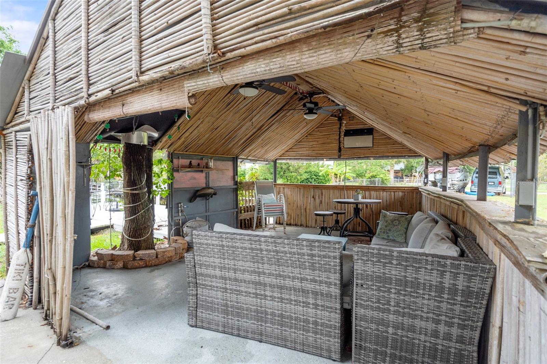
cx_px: 274
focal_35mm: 20
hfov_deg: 84.0
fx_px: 304
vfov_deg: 61.9
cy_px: 182
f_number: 8
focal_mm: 20
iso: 400
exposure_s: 1/100
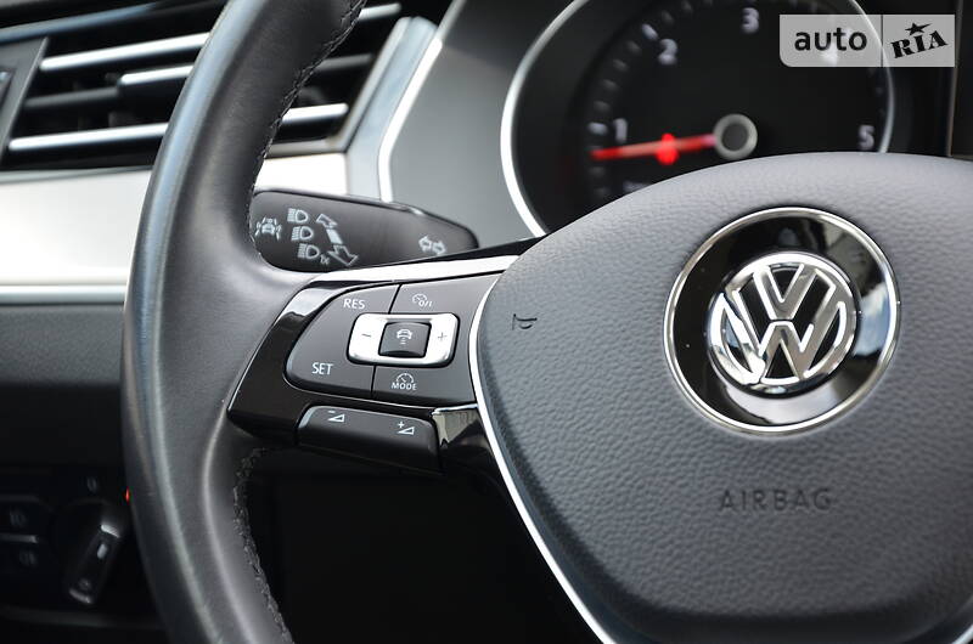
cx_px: 486
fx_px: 4248
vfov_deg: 8.7
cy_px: 322
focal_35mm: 158
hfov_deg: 13.1
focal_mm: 105
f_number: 5.6
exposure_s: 1/80
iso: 400
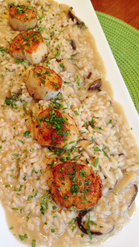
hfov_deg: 32.6
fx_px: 236
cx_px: 47
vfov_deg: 55.3
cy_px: 124
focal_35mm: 36
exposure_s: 1/20
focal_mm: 4.12
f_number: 2.4
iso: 125
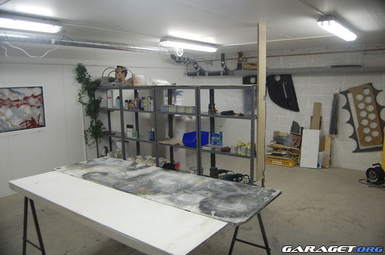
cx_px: 192
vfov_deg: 47.7
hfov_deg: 67.5
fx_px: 288
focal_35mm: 27
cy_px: 128
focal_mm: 18
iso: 800
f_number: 3.5
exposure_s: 1/25
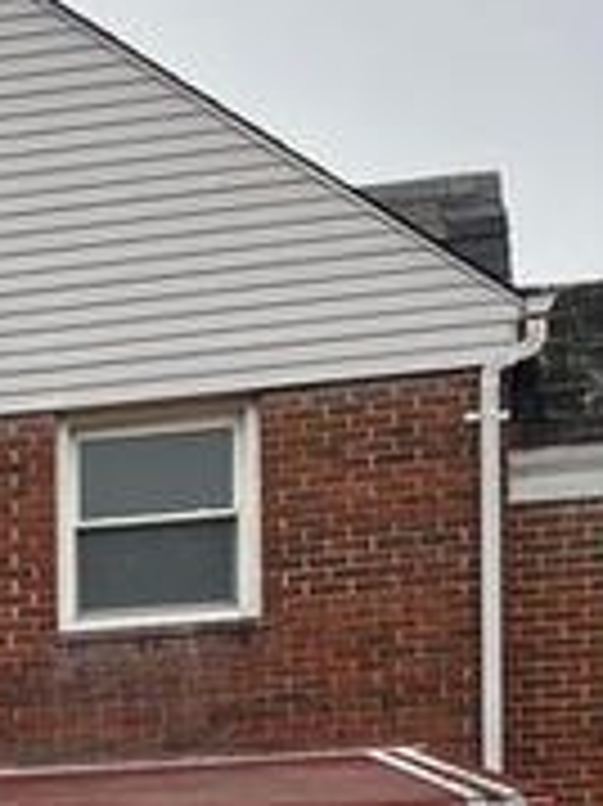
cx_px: -513
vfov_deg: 17.8
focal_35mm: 97
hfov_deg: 13.5
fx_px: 2256
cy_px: 1268
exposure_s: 1/390
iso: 50
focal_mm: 5.1
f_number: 1.6
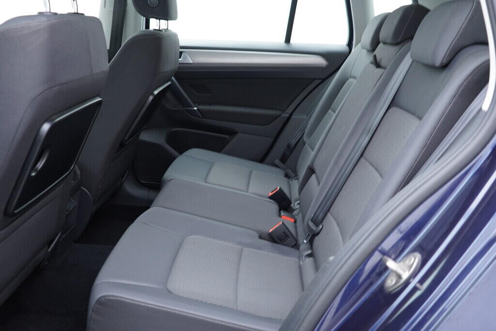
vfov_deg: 36.9
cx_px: 248
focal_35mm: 36
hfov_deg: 53.1
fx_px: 496
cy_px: 166
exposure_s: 1/40
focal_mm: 24
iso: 400
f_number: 2.8
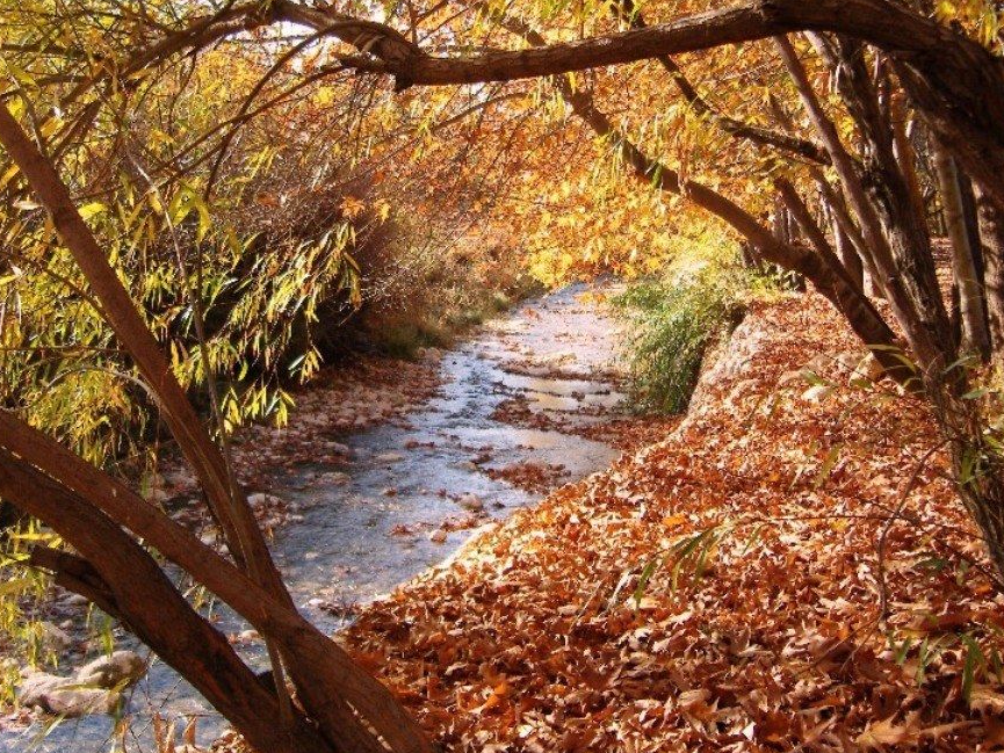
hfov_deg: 43.8
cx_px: 508
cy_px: 285
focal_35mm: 43
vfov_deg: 33.4
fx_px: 1247
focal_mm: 7.3
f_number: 2.8
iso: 80
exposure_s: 1/400
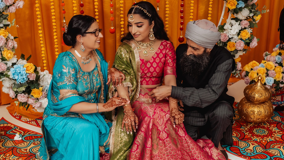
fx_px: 399
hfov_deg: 39.2
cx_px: 141
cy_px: 91
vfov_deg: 22.6
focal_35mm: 53
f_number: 4
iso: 1000
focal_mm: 50
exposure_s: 1/200
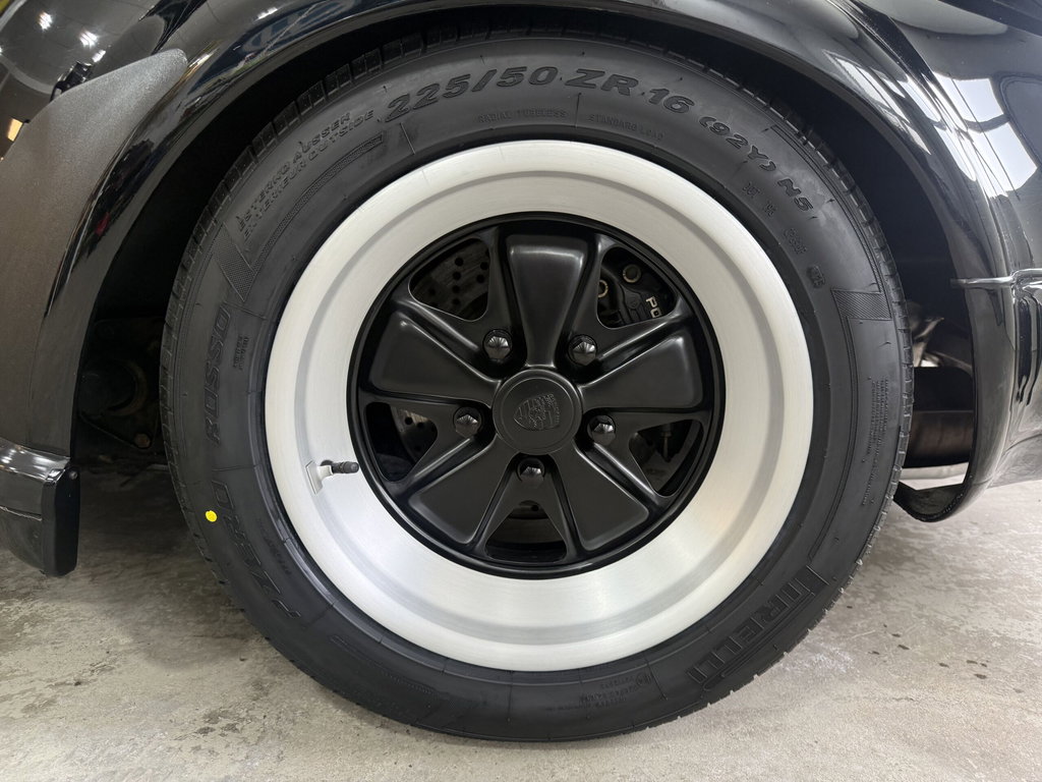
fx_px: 722
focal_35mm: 24
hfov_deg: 71.6
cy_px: 391
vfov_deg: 56.8
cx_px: 521
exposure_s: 1/88
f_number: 1.78
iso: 200
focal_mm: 6.76
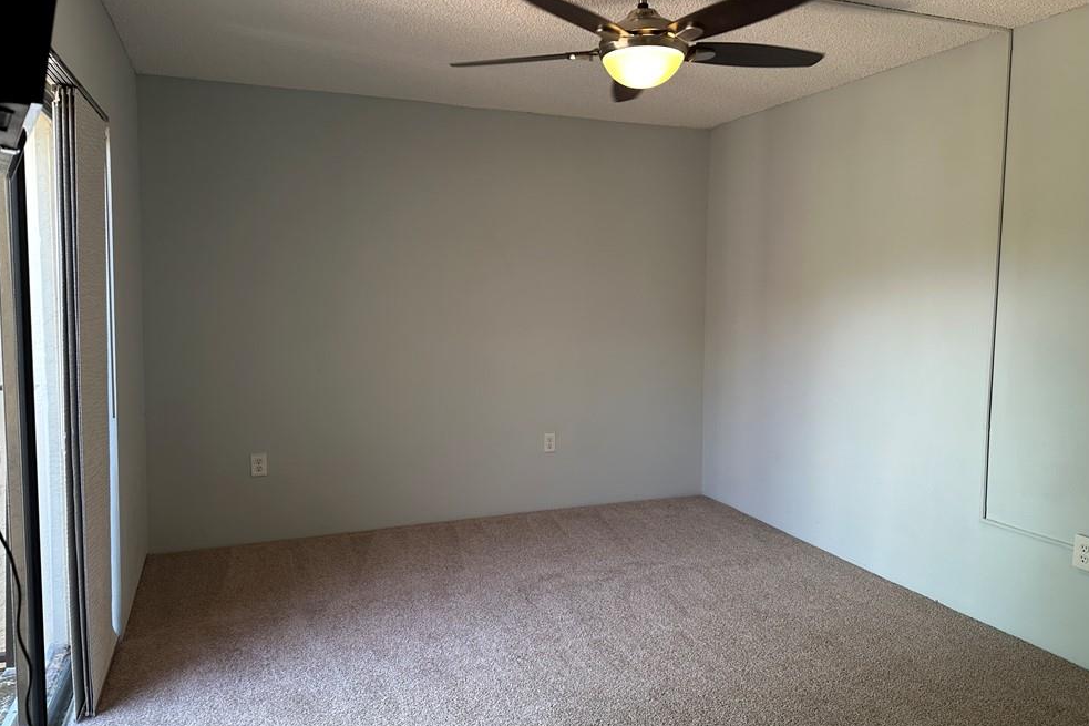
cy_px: 351
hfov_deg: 69.4
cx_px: 554
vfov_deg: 49.5
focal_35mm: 26
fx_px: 786
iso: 125
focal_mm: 6.86
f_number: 1.78
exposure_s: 1/120
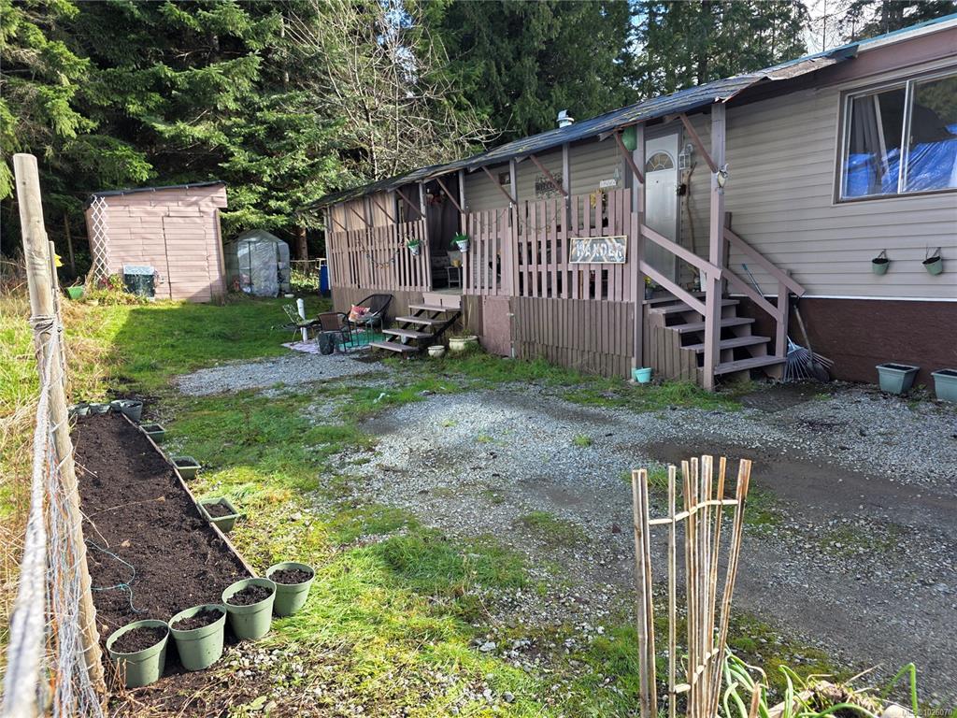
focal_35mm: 23
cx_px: 478
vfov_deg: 58.9
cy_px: 359
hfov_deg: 73.9
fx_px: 636
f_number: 1.7
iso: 40
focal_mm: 6.3
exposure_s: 1/359
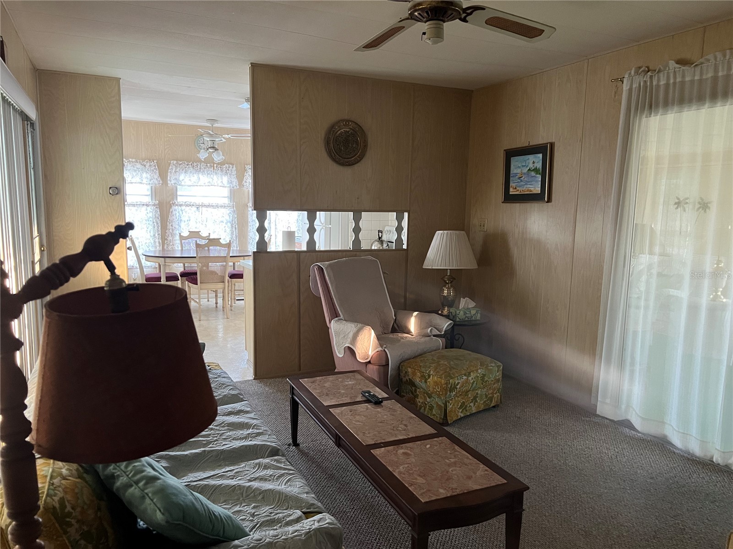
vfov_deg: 53.1
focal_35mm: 26
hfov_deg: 67.3
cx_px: 366
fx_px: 551
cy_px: 274
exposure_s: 1/53
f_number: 1.5
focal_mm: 5.7
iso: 500
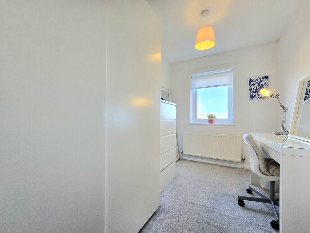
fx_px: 116
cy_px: 116
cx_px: 155
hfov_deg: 106.2
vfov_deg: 89.9
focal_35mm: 13
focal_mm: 2.2
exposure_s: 1/100
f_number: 2.2
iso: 80
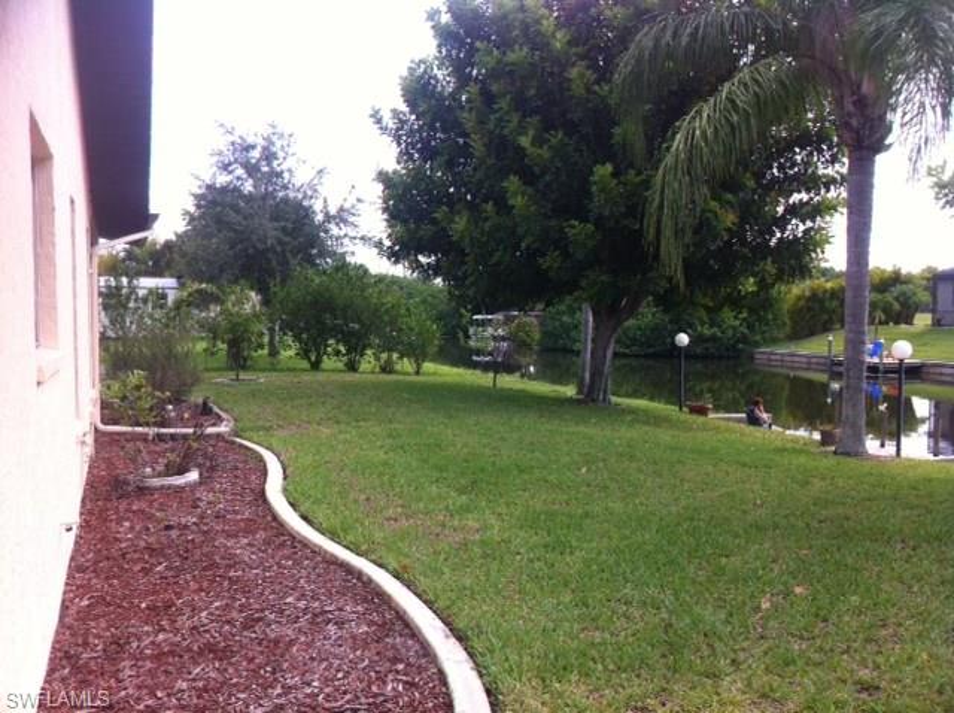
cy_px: 356
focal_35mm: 35
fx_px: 963
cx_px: 477
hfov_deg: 52.7
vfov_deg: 40.6
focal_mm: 3.85
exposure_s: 1/471
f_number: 2.8
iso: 80
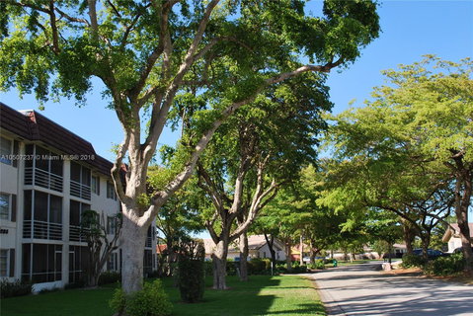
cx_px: 236
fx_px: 513
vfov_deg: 34.3
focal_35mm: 39
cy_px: 158
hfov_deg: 49.5
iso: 100
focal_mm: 26
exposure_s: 1/200
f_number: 7.1
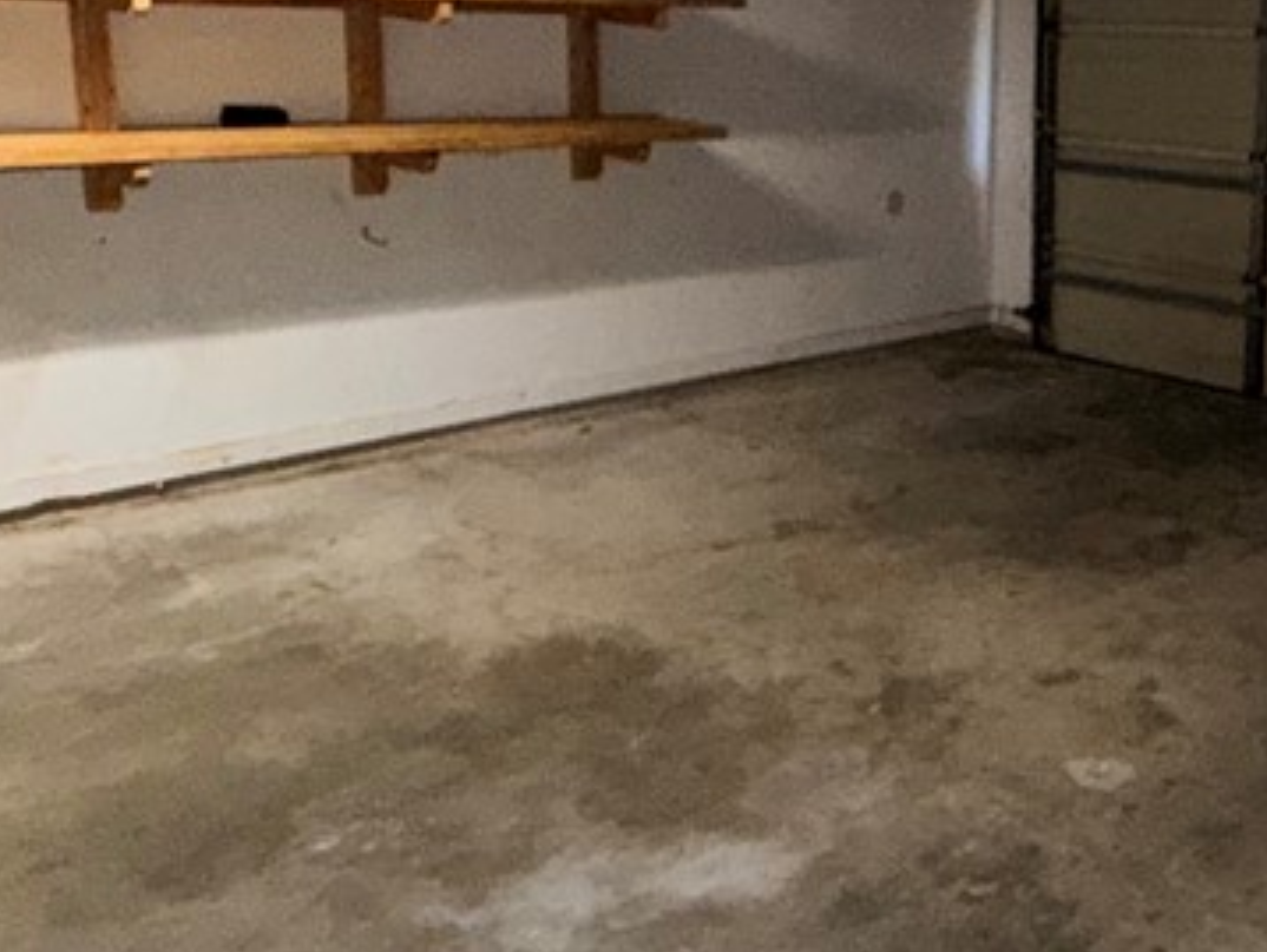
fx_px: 1465
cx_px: 1048
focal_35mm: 40
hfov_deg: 44.1
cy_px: 280
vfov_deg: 35.5
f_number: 2.2
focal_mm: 2.22
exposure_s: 1/40
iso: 400
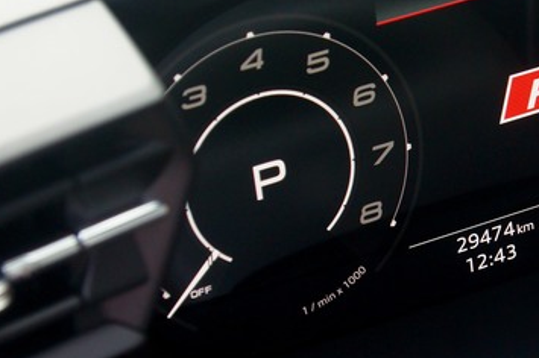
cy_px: 127
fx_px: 2709
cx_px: 525
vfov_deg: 7.6
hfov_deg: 11.3
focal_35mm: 181
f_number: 5.6
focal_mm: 55
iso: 640
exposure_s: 1/100
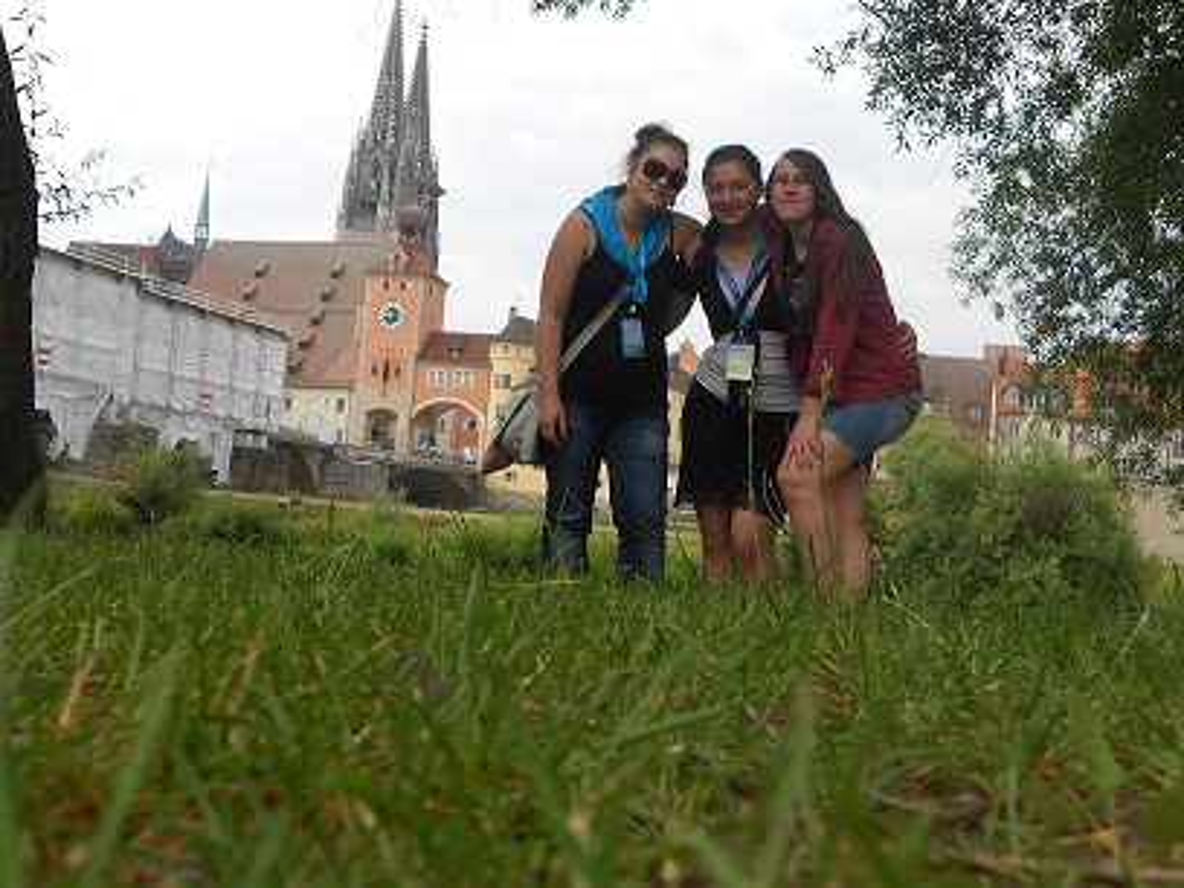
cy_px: 444
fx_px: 1676
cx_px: 592
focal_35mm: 49
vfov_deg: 29.7
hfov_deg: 38.9
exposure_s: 1/320
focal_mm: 9
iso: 80
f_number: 4.5
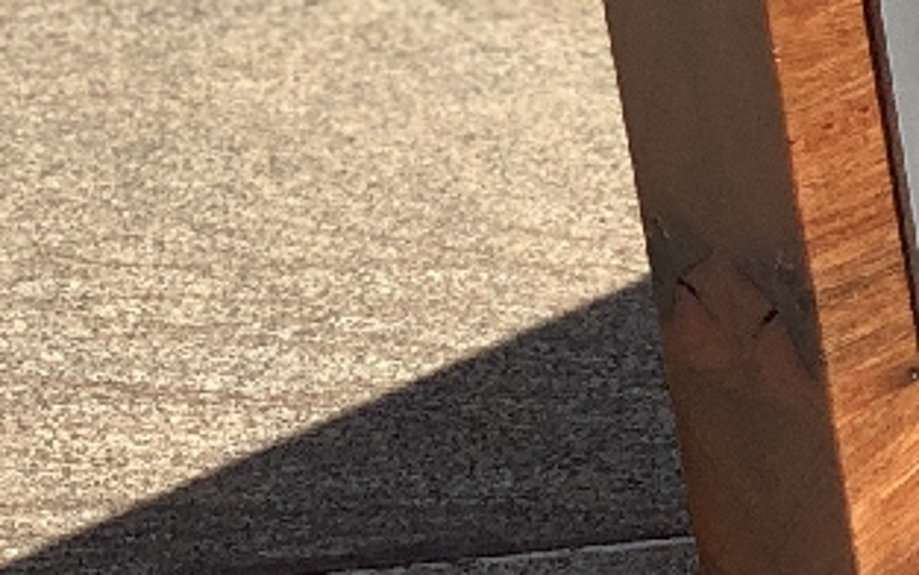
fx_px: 7117
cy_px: -29
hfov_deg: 7.2
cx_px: 1619
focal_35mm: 284
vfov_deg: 4.6
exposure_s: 1/856
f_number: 2.4
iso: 16
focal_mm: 6
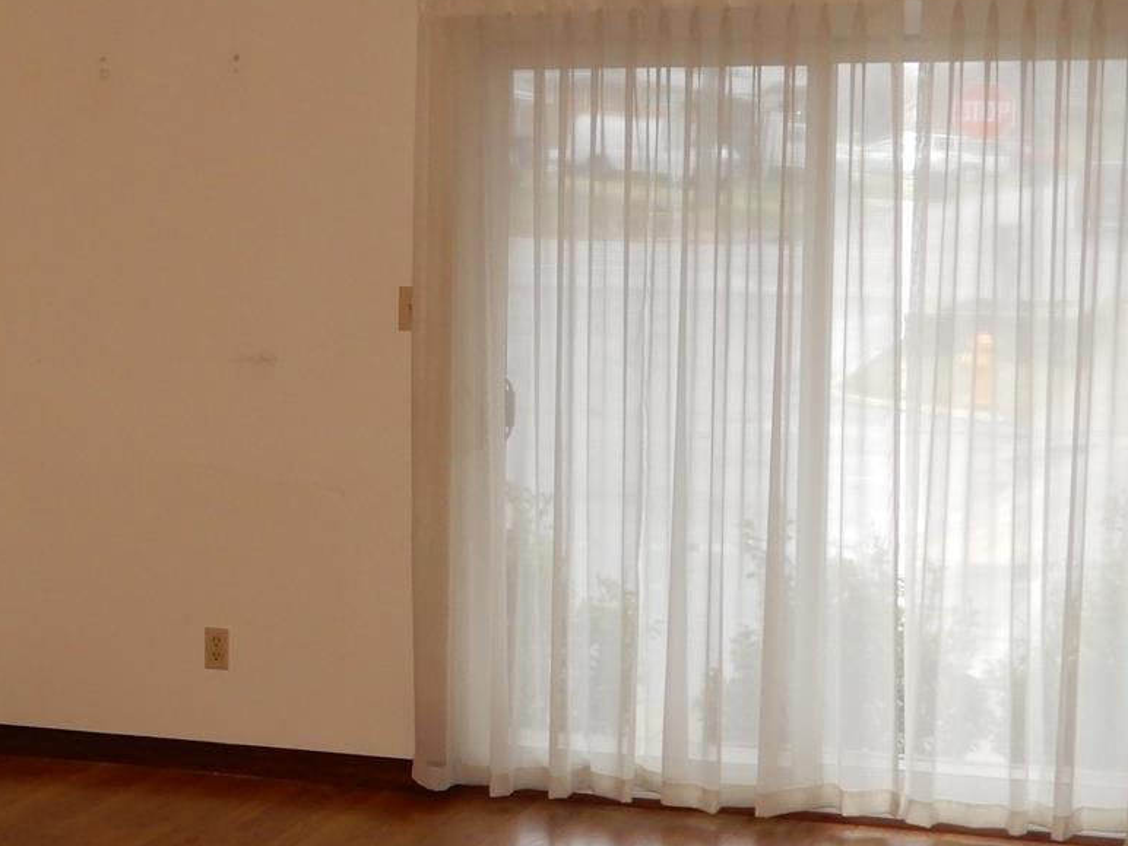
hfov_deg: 22.1
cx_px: 158
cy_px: 462
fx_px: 2835
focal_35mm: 87
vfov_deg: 17.0
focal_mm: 7.5
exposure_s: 1/30
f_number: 4
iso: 320
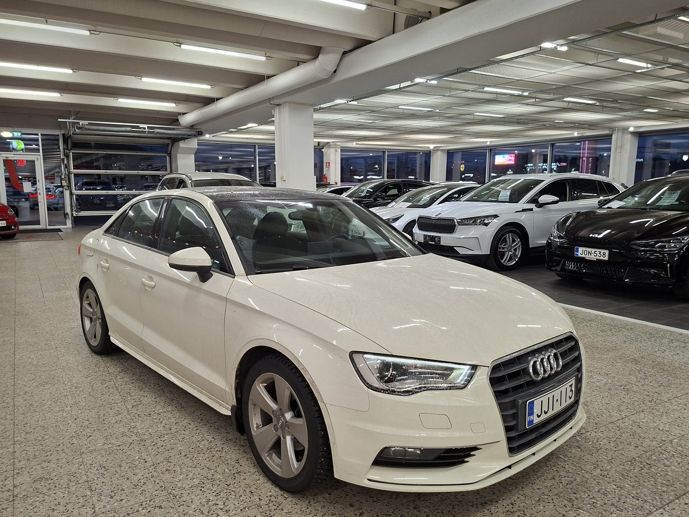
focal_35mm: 25
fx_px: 498
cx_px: 334
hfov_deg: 69.4
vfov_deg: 54.9
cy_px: 266
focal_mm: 5.54
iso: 160
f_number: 1.8
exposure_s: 1/100
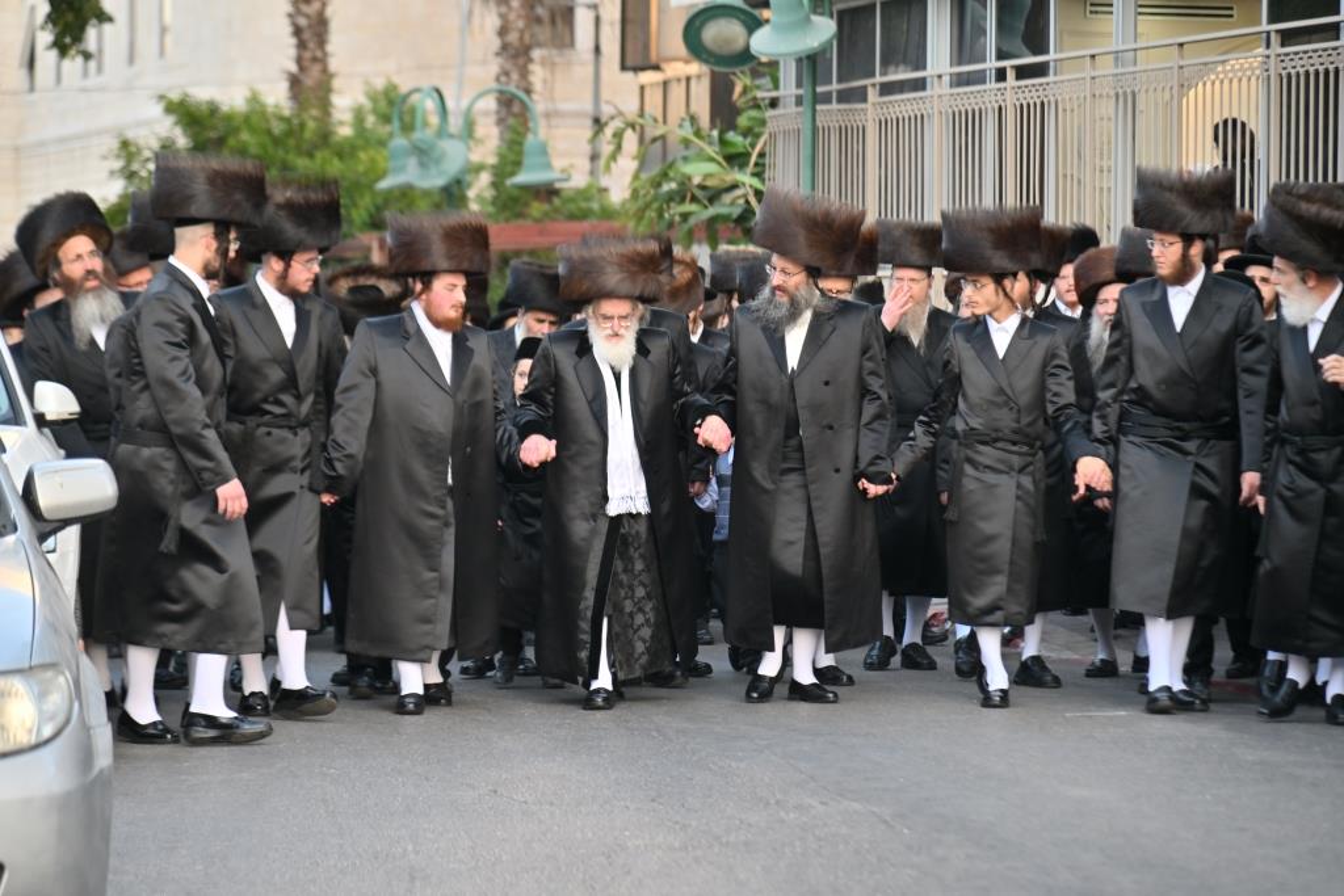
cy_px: 448
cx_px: 672
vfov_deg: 11.4
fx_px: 4480
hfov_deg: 17.1
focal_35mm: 120
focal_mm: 120
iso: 125
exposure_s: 1/160
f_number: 4
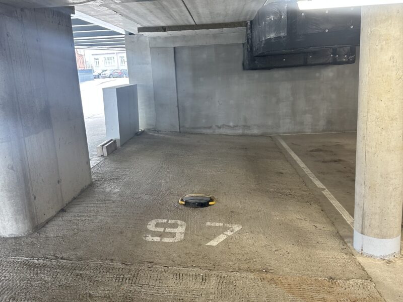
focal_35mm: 24
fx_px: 279
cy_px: 151
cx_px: 202
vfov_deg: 56.8
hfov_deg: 71.6
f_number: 1.78
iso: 160
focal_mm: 6.86
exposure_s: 1/50
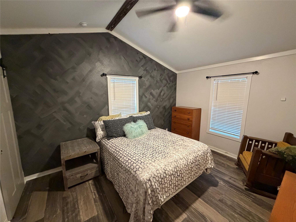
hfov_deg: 102.1
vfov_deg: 85.7
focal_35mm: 14
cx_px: 148
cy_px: 111
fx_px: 120
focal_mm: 2.22
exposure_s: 1/60
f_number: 2.2
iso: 1000
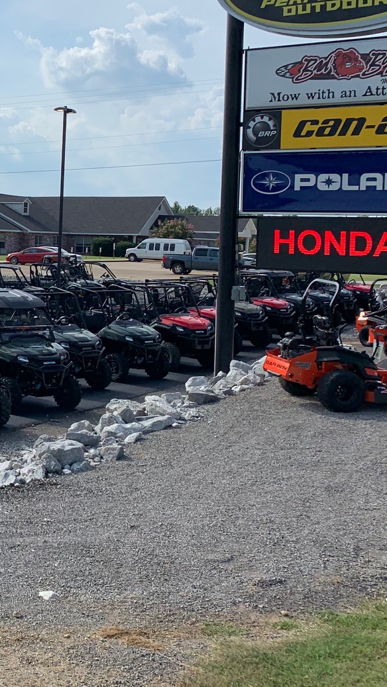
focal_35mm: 55
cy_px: 266
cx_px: -164
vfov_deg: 37.7
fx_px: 1003
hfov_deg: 19.5
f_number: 1.8
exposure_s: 1/4902
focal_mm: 4.25
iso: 25
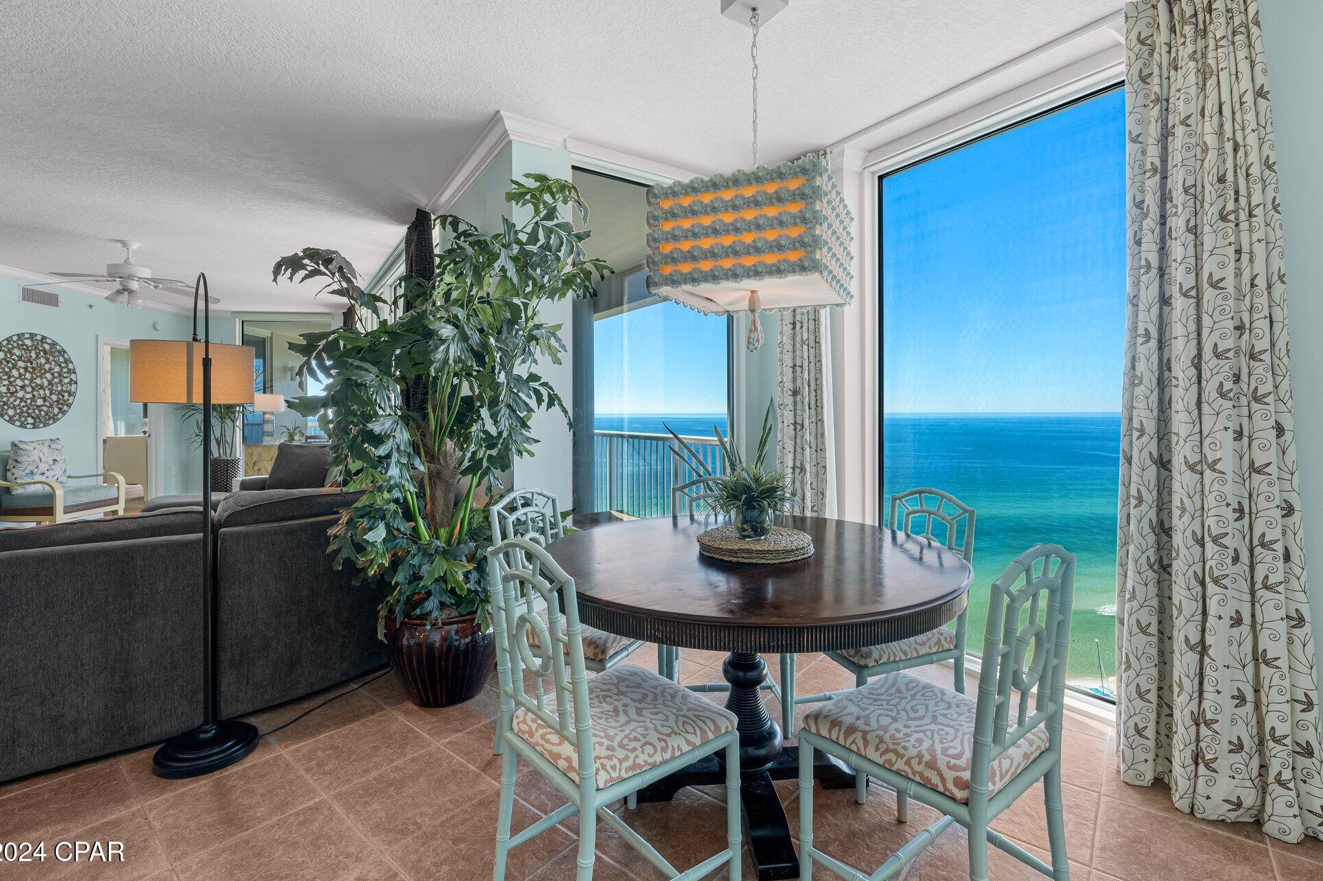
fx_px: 588
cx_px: 671
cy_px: 425
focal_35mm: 16
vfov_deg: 73.7
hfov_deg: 96.7
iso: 400
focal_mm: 10
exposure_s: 1/30
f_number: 9
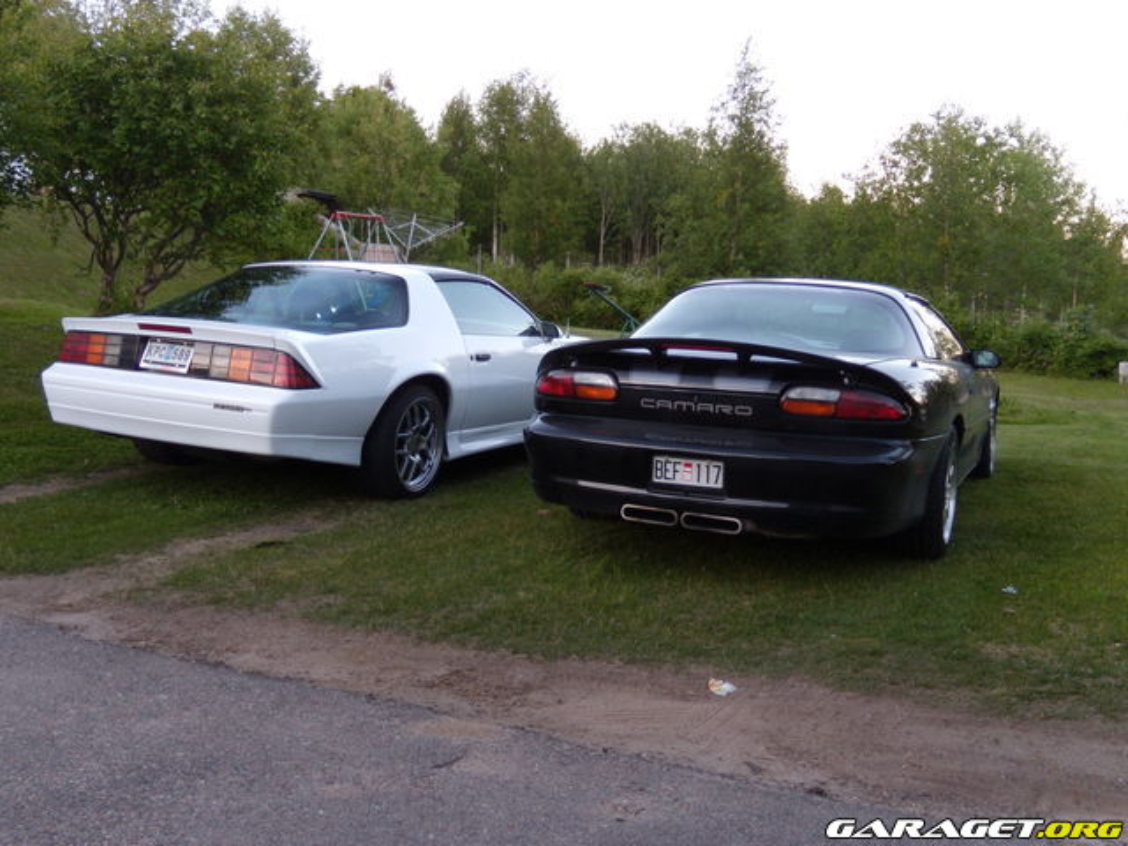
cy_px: 423
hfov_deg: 51.4
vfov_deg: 39.7
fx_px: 1173
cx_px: 564
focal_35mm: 36
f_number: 3.6
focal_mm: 6.4
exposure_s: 1/60
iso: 125
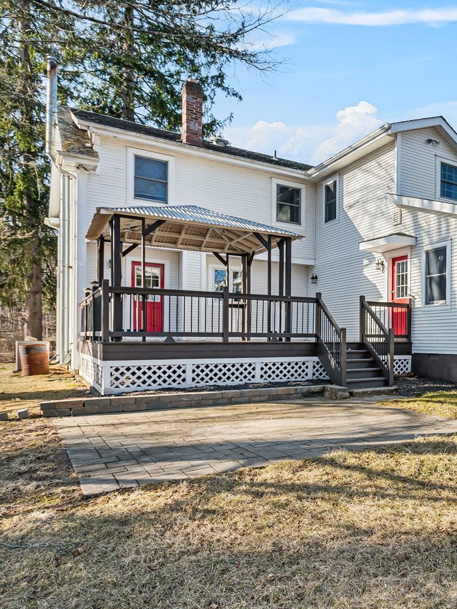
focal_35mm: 28
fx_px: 493
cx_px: 463
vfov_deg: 63.2
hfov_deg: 42.5
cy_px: 347
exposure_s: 1/320
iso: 400
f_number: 6.3
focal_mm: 16
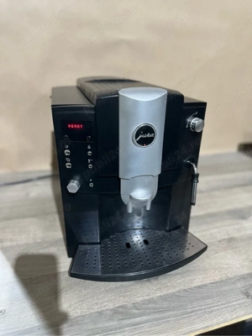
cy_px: 168
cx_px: 126
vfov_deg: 71.6
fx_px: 233
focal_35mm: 24
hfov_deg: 56.8
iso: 800
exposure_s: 1/50
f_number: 1.78
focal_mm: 6.86
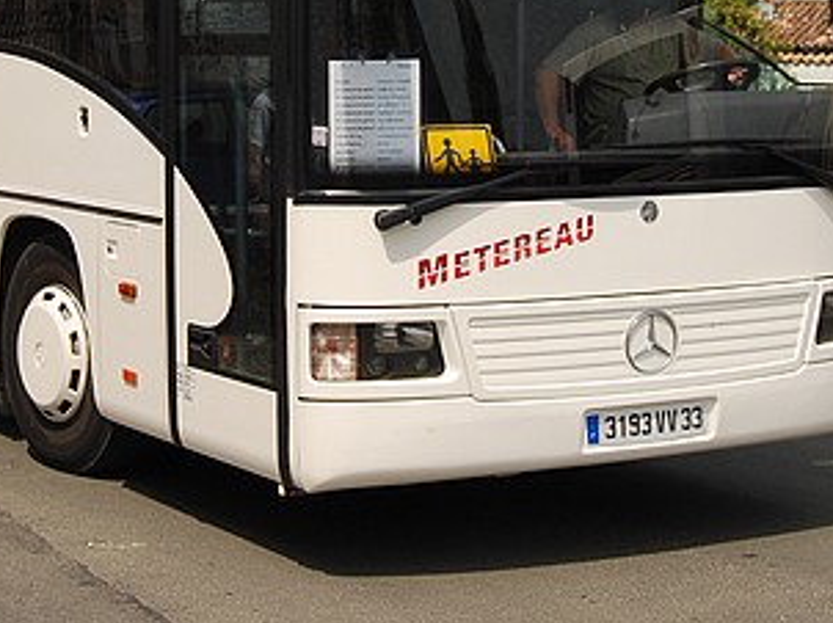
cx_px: 302
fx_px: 2212
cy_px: 116
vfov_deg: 15.9
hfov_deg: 21.3
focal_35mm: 92
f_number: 10
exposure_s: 1/400
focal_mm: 24
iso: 200
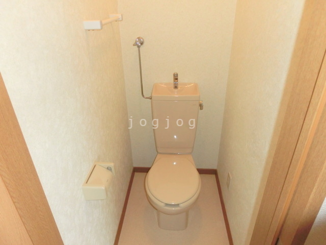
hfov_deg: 71.6
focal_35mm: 24
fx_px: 226
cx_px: 163
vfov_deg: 56.8
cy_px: 122
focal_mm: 4.24
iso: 400
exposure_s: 1/100
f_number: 3
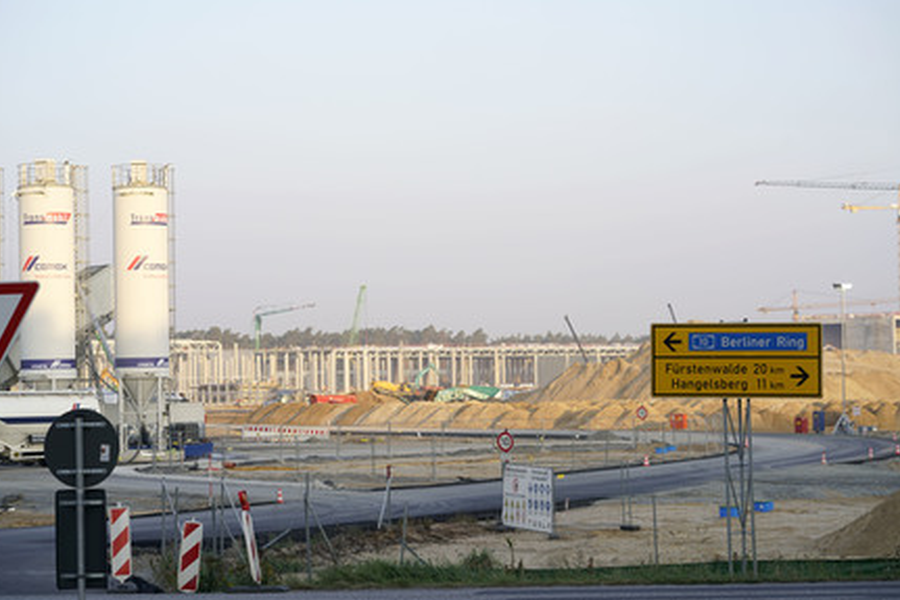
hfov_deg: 22.9
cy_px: 309
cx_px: 440
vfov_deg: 15.3
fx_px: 2224
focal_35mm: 89
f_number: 5.6
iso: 100
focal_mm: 85
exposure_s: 1/125
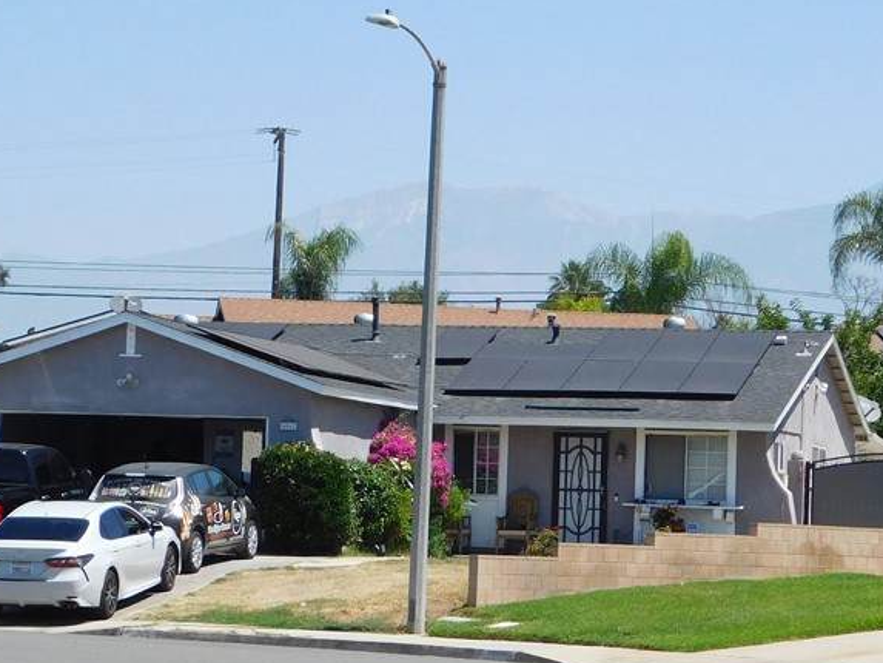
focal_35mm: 143
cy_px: 413
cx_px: 521
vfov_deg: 10.4
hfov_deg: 13.8
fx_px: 3648
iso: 125
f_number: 4.4
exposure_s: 1/800
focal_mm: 14.2
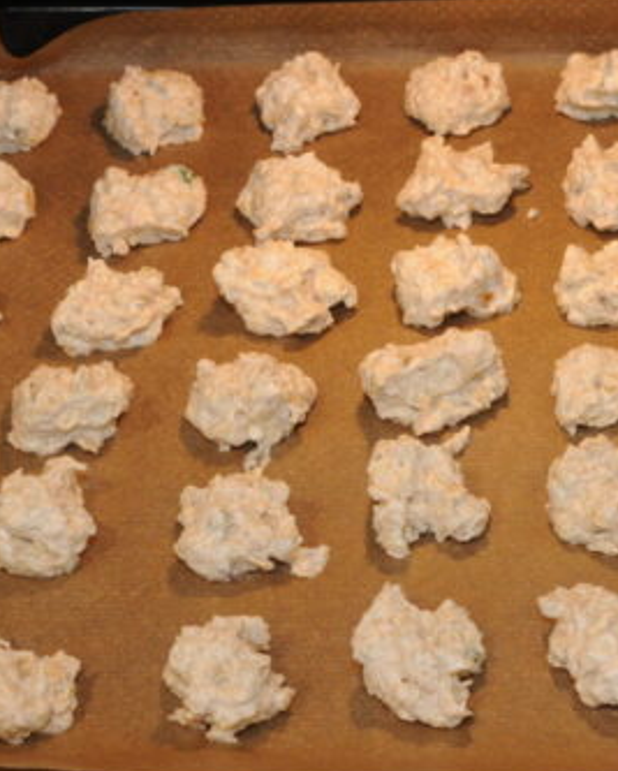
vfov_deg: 20.0
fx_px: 2169
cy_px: 164
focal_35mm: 95
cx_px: 586
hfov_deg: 16.0
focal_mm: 22
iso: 640
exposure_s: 1/60
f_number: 5.6
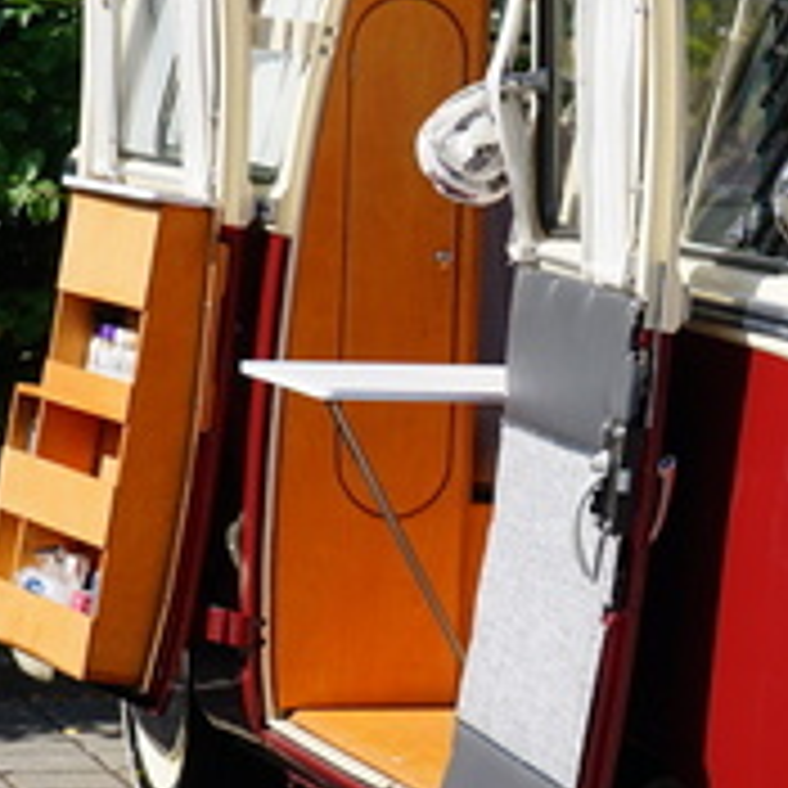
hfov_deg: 10.8
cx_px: 892
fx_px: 4121
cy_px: 518
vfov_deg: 10.9
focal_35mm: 160
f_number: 10
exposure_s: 1/160
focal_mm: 55
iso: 100
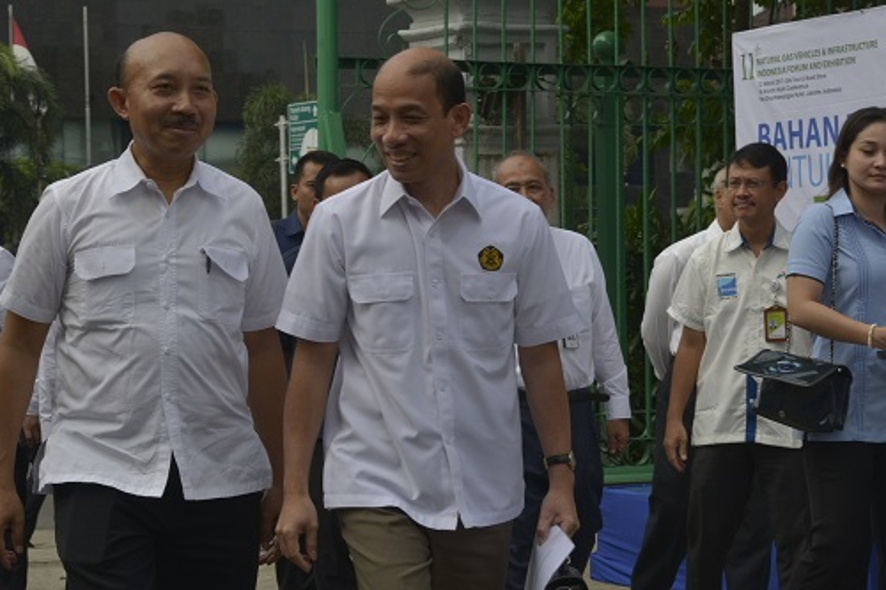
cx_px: 489
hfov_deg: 19.6
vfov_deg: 13.1
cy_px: 240
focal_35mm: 104
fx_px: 2559
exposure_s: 1/500
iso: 400
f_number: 10
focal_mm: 65
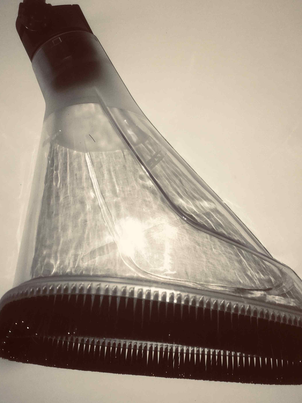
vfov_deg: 44.7
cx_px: 150
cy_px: 174
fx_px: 489
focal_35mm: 42
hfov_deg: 34.3
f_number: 2.2
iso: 25
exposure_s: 1/33
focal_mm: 4.15
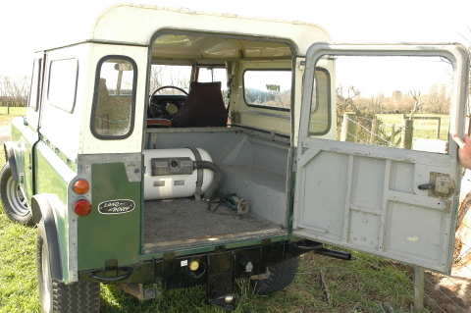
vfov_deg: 35.4
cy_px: 156
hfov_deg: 51.3
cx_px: 236
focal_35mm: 38
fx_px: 490
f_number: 8
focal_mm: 25
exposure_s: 1/160
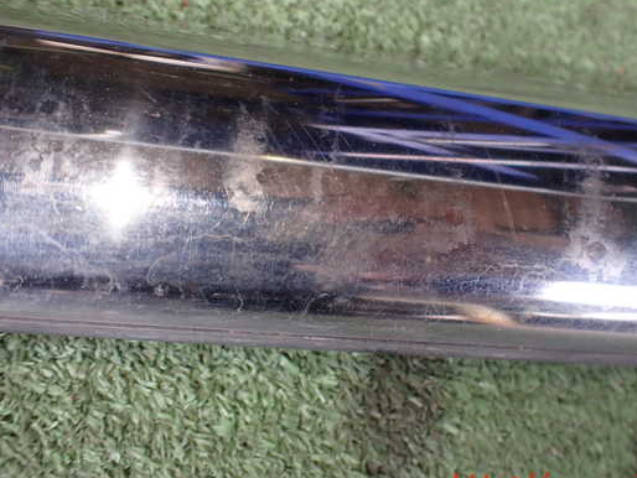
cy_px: 223
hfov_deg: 52.4
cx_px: 362
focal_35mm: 35
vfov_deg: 40.7
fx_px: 644
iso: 160
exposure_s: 1/125
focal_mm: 5.4
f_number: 2.3
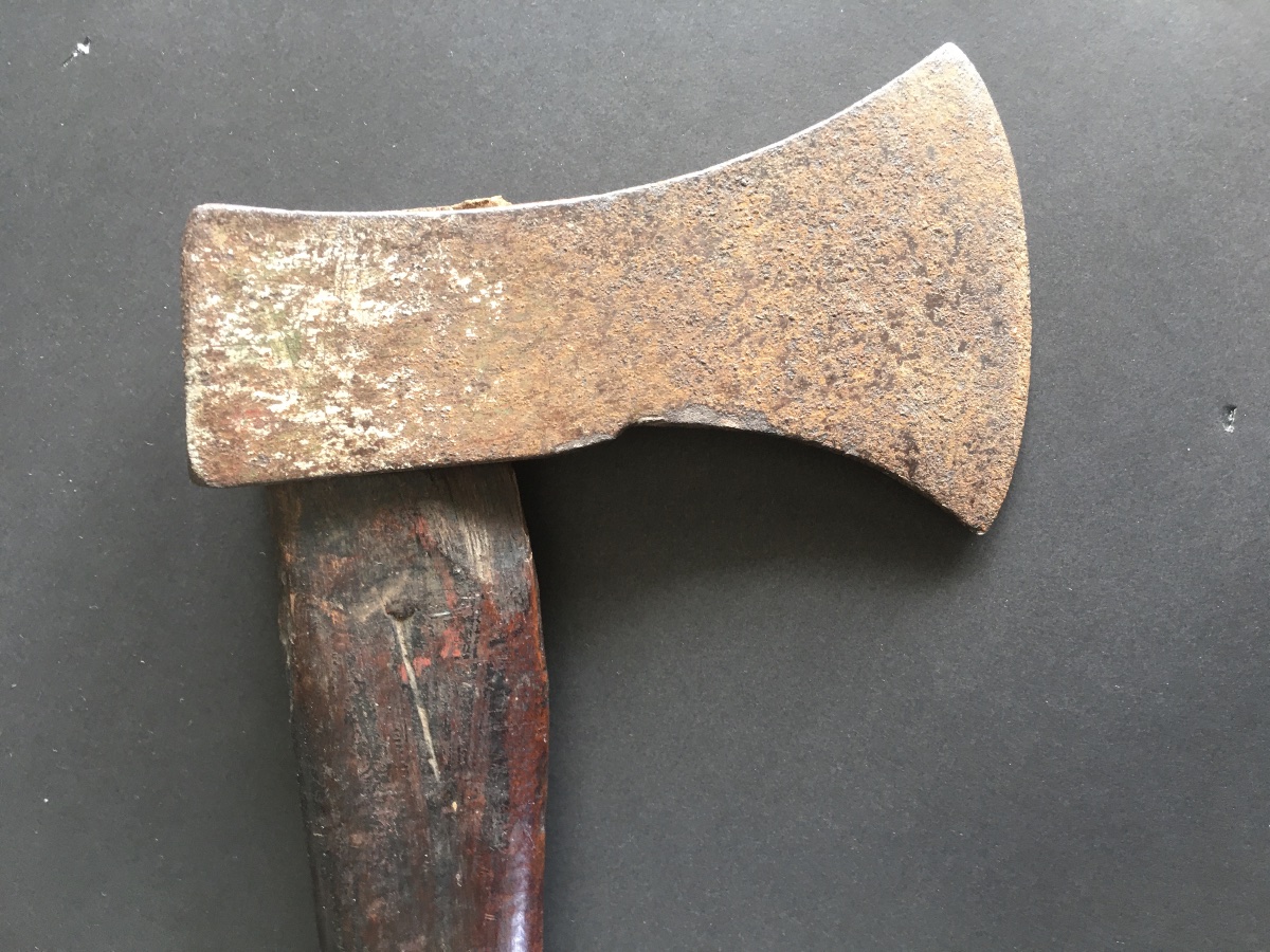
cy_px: 476
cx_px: 635
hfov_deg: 61.7
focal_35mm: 29
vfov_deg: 48.2
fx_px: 1064
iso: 50
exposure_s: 1/17
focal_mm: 4.15
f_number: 2.2
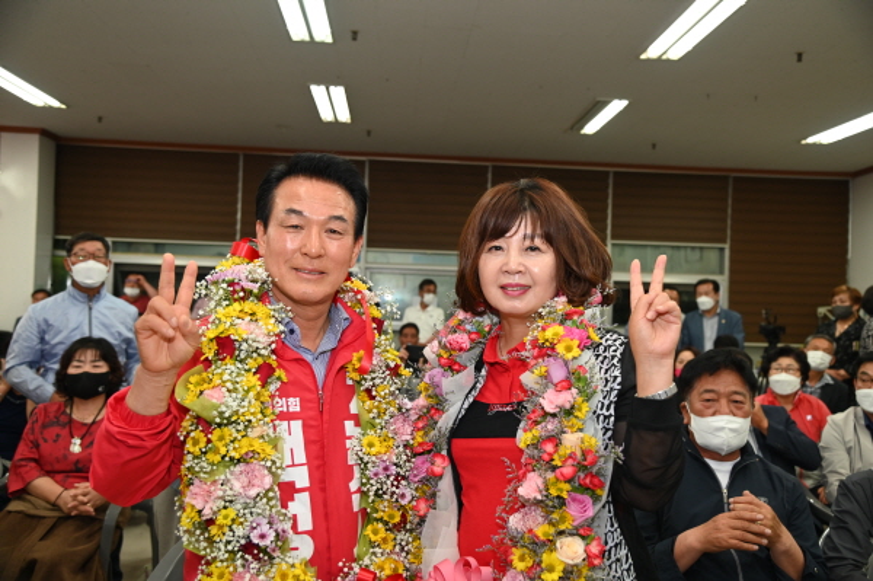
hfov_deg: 55.8
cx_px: 436
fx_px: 824
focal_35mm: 34
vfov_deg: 38.8
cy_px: 290
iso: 900
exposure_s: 1/60
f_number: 4
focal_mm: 34
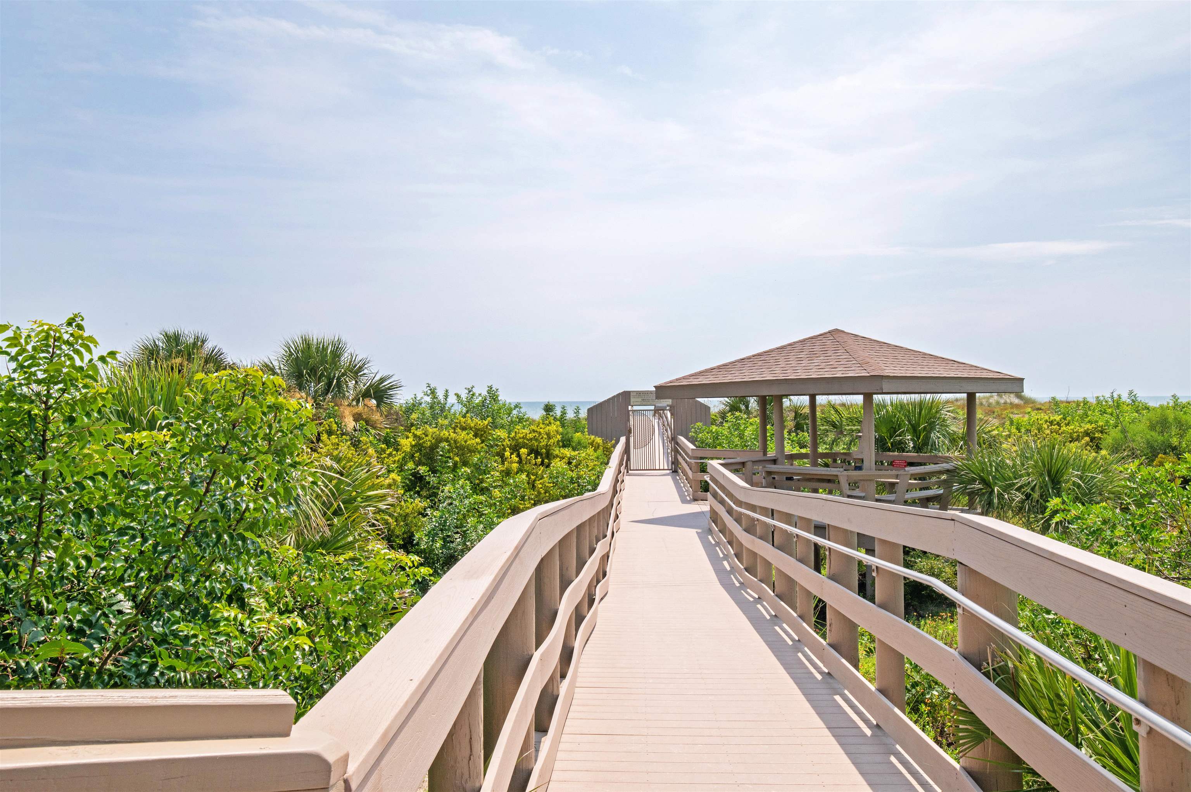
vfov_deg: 43.5
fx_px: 992
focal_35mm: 30
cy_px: 396
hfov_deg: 62.0
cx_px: 596
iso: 800
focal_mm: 30
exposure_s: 1/400
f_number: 22
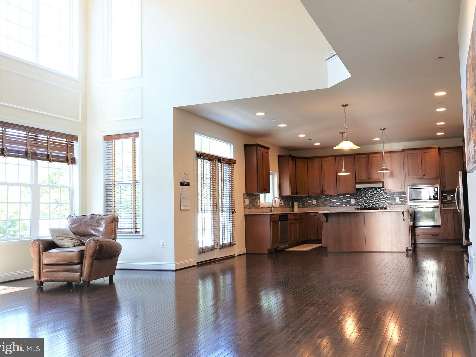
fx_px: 440
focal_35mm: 32
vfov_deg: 44.2
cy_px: 175
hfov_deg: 56.7
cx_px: 258
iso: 100
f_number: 2.8
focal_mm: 10.59
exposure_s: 1/30
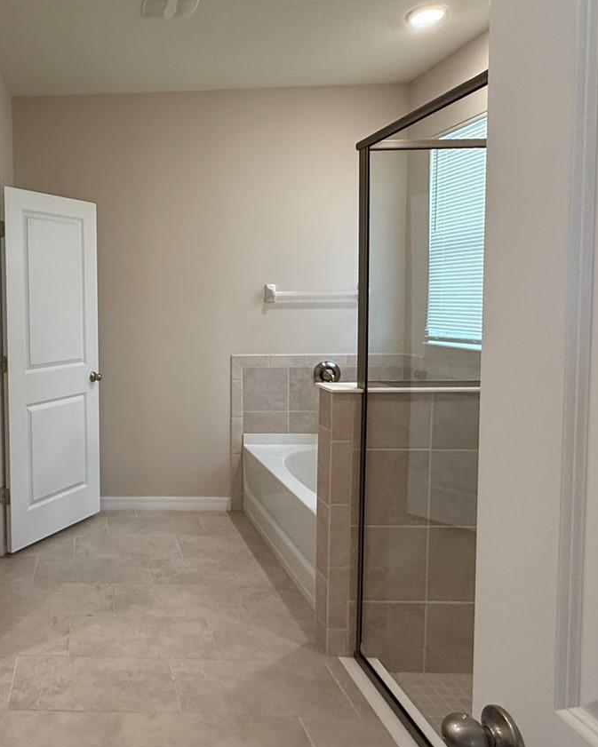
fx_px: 575
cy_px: 332
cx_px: 69
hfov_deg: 49.5
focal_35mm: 26
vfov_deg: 65.8
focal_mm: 2.22
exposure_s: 1/120
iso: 250
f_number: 2.2
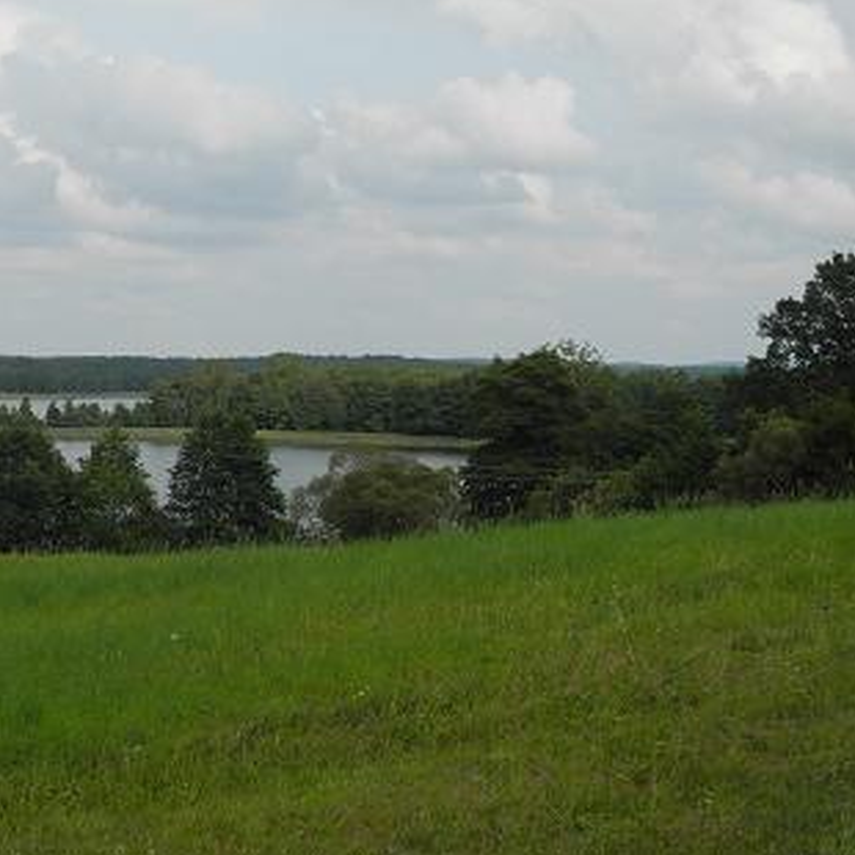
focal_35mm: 73
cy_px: 386
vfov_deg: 23.7
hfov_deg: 23.3
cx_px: 171
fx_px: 2040
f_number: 4
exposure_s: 1/1000
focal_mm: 10.7
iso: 100
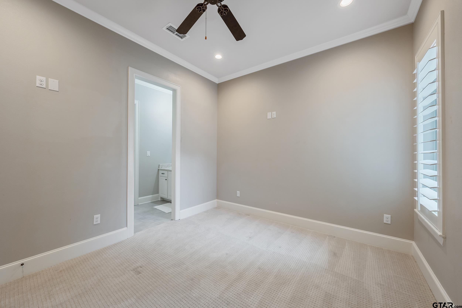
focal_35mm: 14
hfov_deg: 104.3
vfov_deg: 81.2
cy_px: 154
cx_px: 231
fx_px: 180
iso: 800
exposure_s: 1/13
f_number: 8
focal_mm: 14
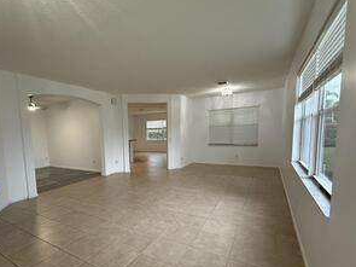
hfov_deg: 83.4
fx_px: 195
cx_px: 138
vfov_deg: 68.2
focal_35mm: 19
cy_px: 155
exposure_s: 1/120
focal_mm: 2.22
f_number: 2.2
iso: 500
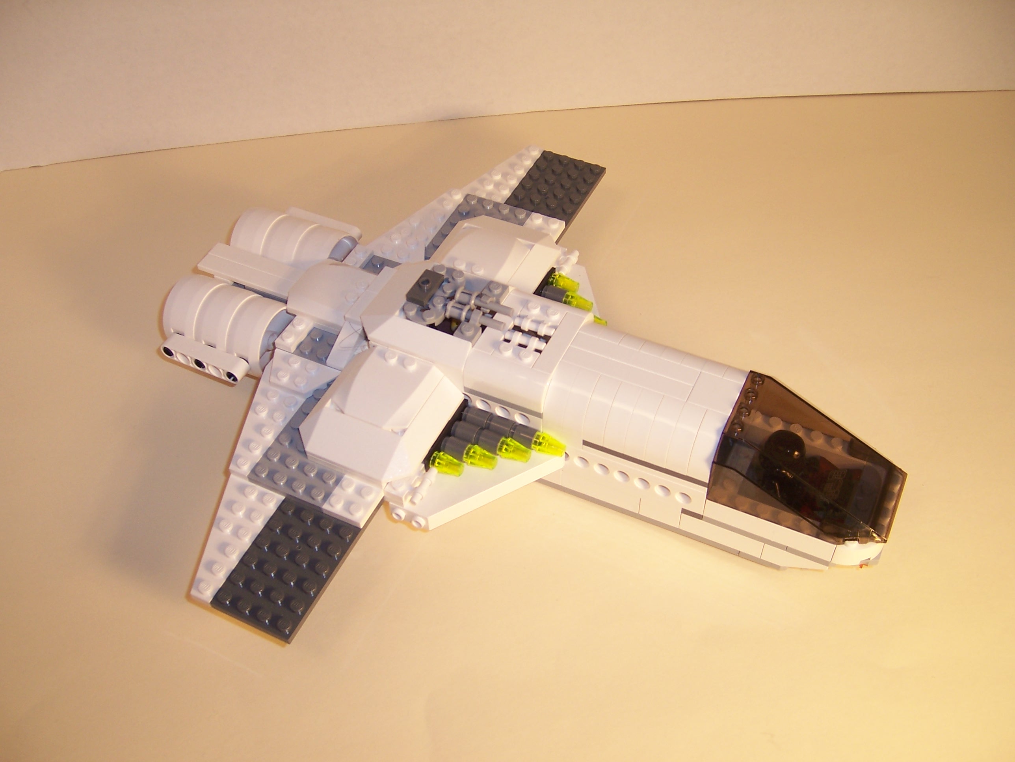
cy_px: 381
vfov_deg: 39.7
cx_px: 508
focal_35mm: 36
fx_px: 1056
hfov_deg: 51.4
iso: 80
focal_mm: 6.2
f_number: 2.8
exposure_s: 1/500
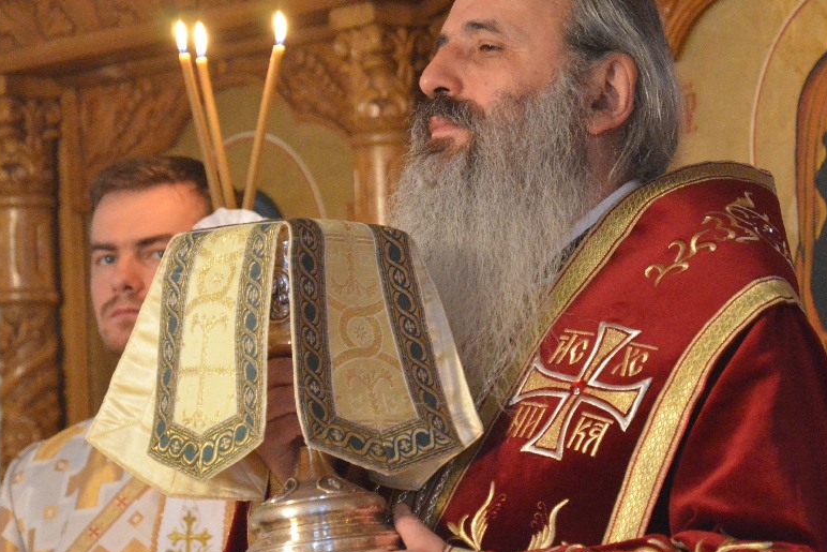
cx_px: 502
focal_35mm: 245
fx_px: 5624
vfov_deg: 5.6
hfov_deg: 8.4
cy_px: 317
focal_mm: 105
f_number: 5.6
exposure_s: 1/20
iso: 5000
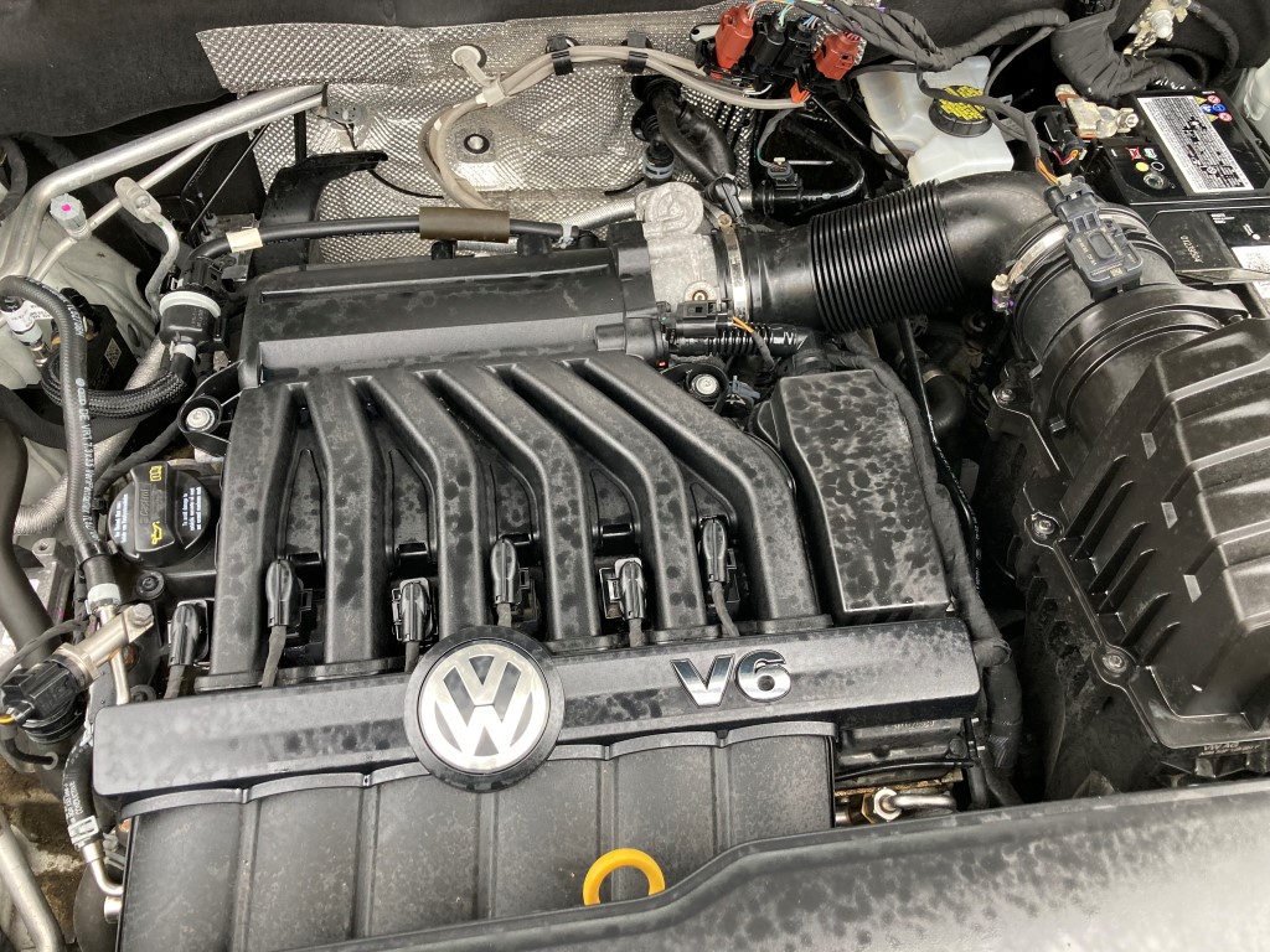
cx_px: 635
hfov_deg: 63.4
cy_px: 476
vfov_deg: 49.7
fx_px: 1027
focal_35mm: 28
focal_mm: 3.99
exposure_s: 1/60
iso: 100
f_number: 1.8
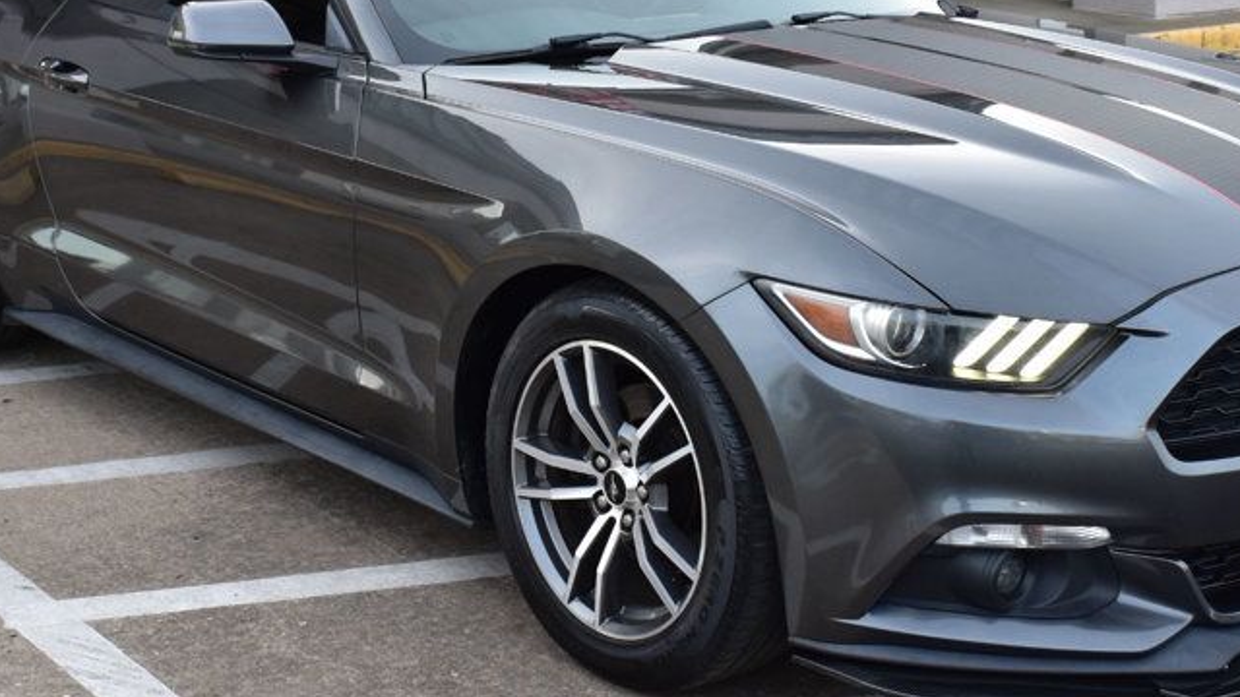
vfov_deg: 17.7
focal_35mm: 68
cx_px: 548
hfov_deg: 31.0
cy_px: 244
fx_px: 2230
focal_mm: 27
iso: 400
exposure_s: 1/60
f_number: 8
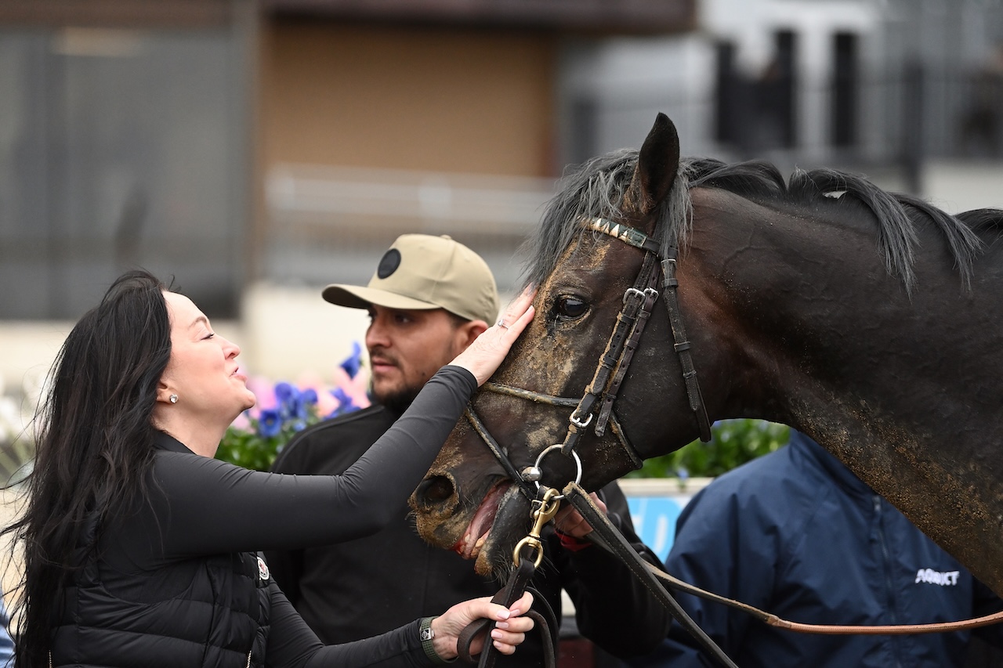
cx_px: 502
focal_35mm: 160
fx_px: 4457
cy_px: 334
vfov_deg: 8.6
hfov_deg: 12.8
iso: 3200
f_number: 2.8
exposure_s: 1/1250
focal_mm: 160
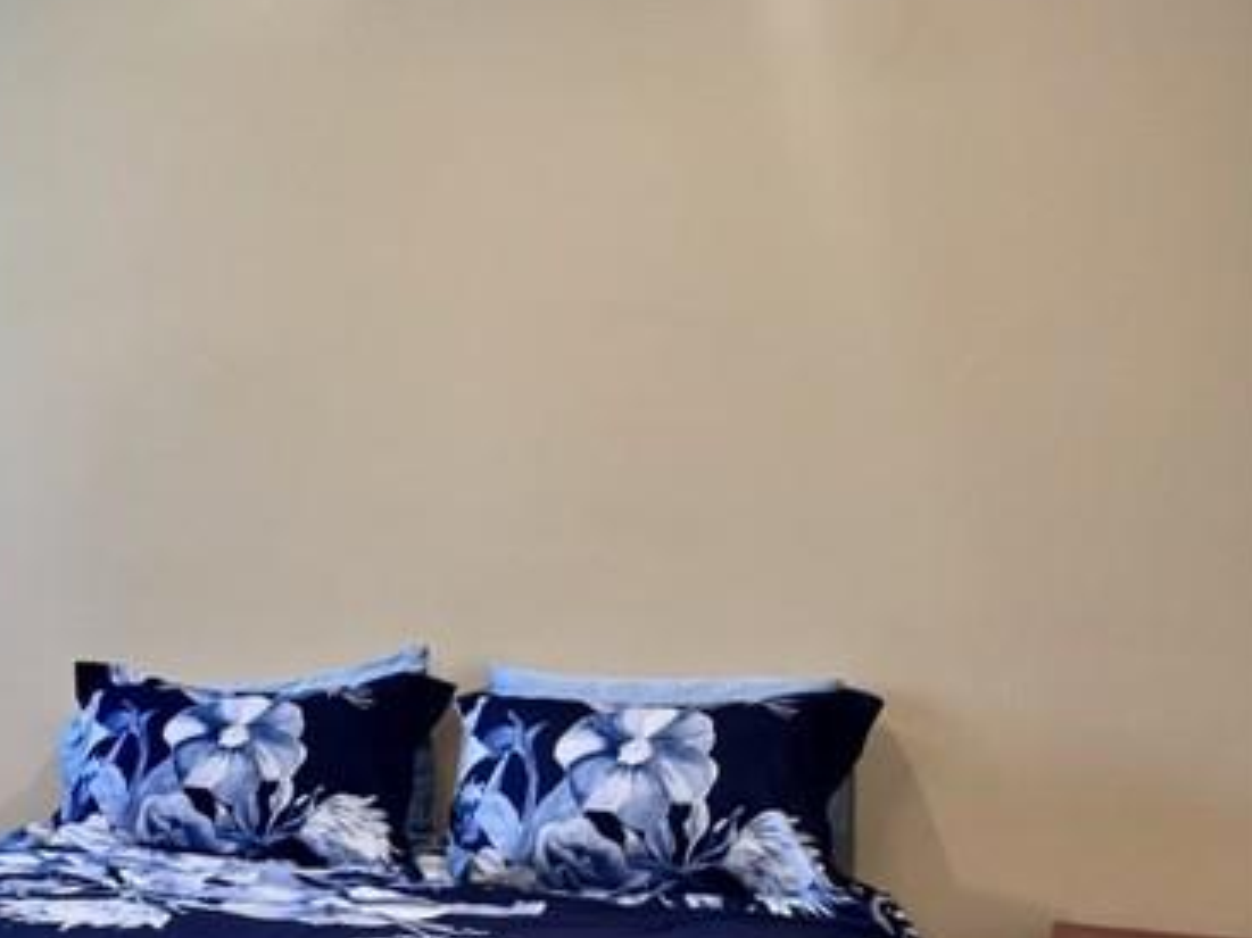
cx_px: -474
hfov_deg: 24.4
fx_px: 2422
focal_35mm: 67
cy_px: 709
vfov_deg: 21.7
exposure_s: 1/60
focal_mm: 6.76
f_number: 1.78
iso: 125
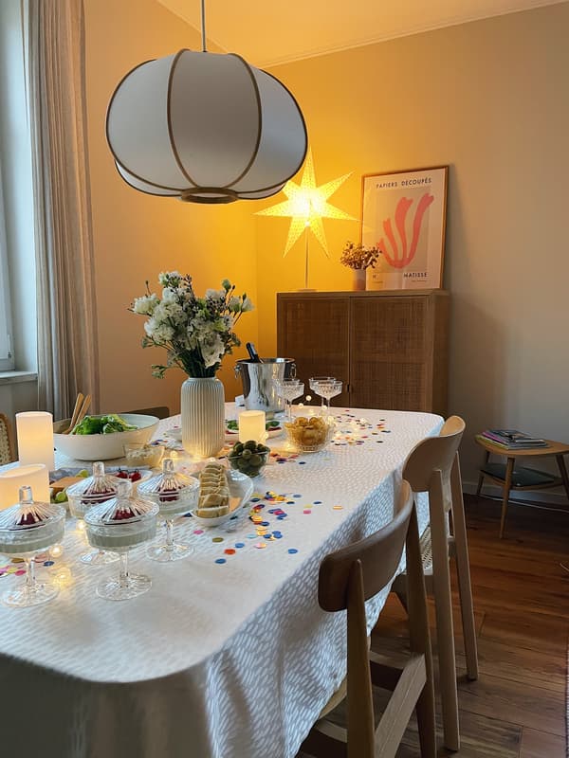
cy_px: 379
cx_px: 284
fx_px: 570
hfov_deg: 53.1
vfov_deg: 67.3
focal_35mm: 26
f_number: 1.6
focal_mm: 4.2
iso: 400
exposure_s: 1/50
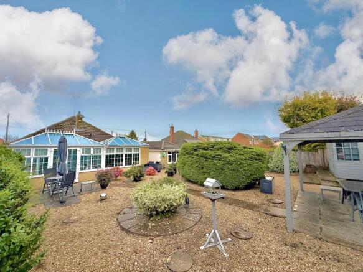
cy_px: 136
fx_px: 147
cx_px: 182
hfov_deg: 102.1
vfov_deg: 85.7
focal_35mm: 14
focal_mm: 2.22
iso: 50
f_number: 2.2
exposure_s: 1/388
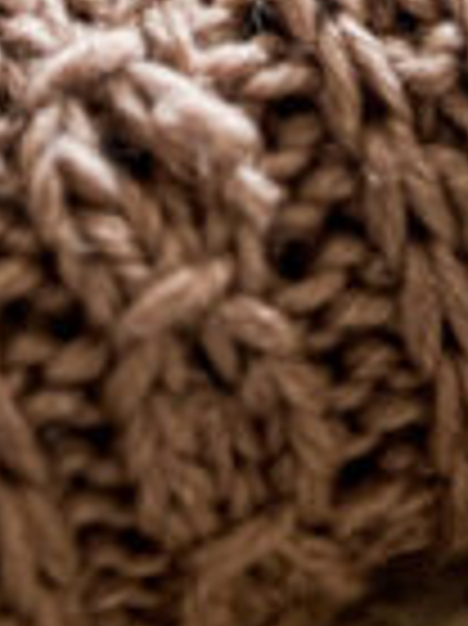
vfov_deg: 10.1
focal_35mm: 180
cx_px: 135
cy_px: -685
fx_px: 3250
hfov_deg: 8.2
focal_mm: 5.7
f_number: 1.5
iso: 125
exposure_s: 1/90
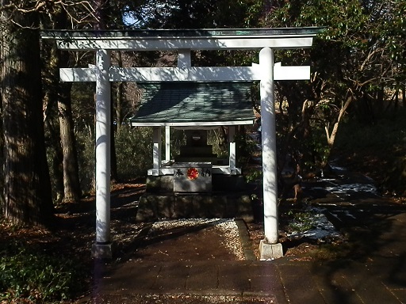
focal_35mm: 33
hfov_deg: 55.4
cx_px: 203
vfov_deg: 42.9
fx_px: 387
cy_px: 152
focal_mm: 5.96
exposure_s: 1/640
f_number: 9.8
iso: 640
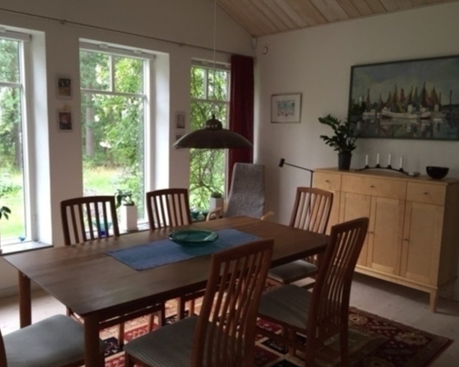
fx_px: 421
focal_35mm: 31
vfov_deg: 47.1
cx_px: 229
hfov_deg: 57.2
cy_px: 188
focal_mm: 4.15
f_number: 2.2
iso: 40
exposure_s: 1/33
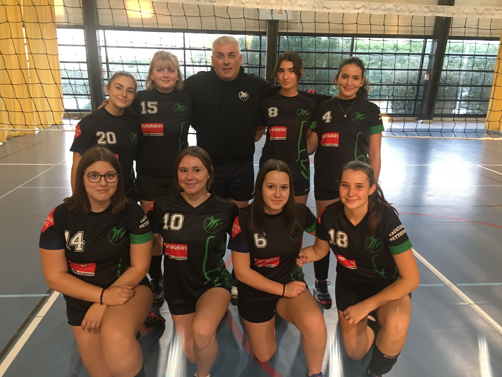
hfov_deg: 61.7
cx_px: 251
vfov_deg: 48.2
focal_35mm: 29
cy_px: 188
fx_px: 421
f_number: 2.2
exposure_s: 1/33
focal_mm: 4.15
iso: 200
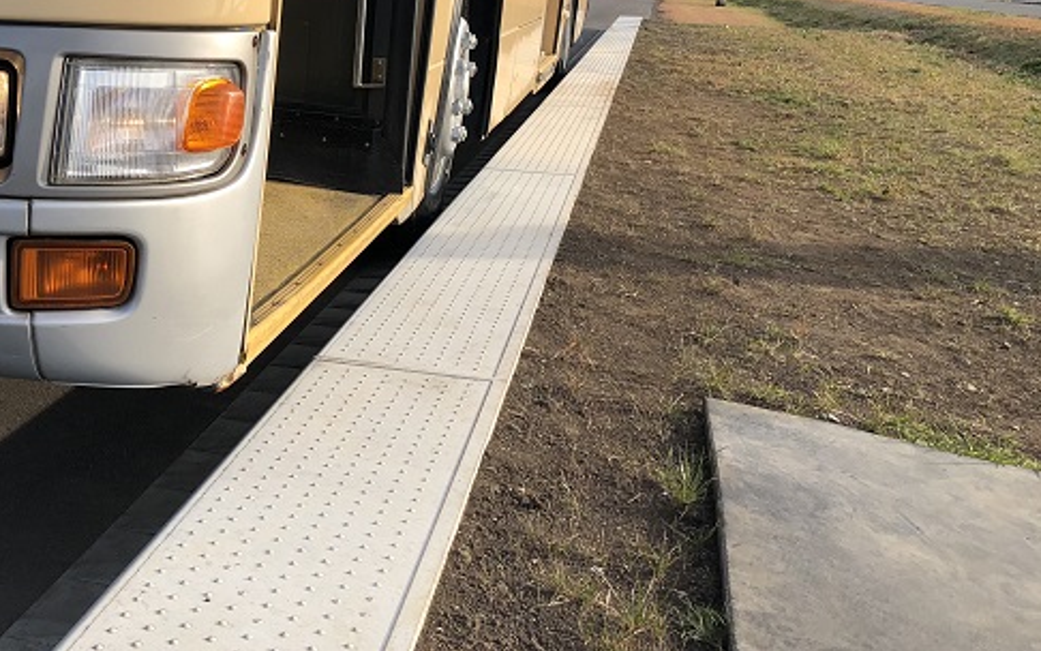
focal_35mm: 44
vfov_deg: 28.6
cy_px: 135
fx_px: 1249
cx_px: 287
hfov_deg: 44.1
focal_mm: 3.99
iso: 20
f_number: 1.8
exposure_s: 1/1143
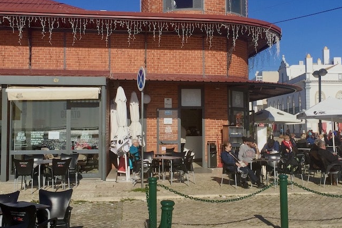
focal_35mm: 47
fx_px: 446
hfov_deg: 41.8
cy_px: 94
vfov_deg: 28.6
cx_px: 195
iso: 32
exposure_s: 1/3597
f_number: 2.2
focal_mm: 4.15
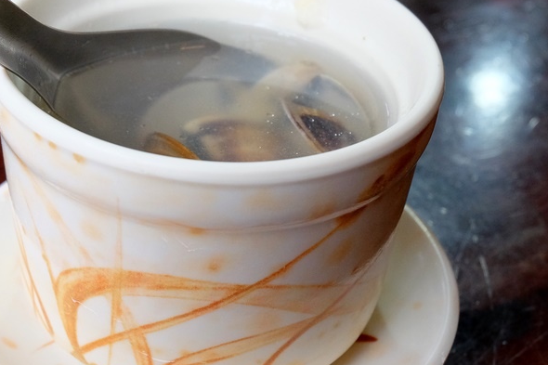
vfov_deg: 20.6
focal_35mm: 66
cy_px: 201
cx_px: 205
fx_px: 1004
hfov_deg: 30.4
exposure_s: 1/60
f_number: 6.4
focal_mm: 25.6
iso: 2000
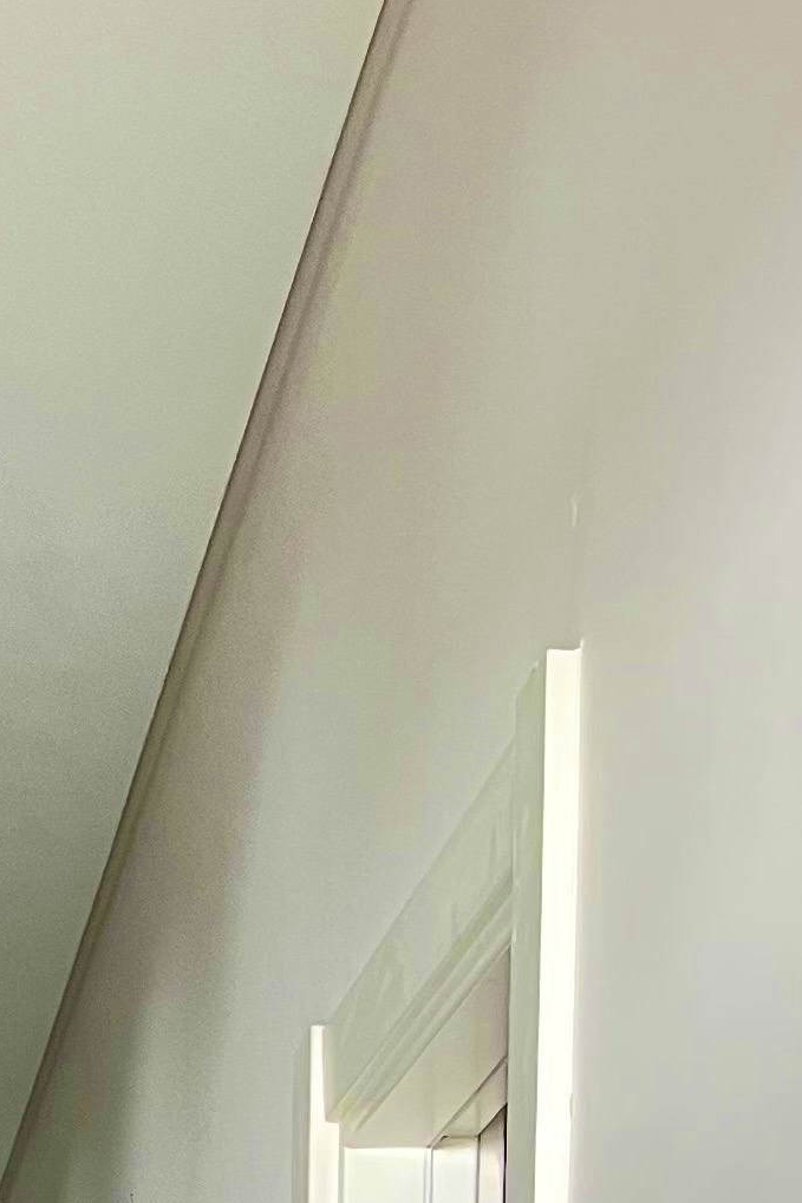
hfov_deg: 12.5
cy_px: 2302
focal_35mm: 107
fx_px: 3577
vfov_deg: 15.7
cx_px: -163
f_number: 1.6
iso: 125
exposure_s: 1/96
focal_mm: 4.2
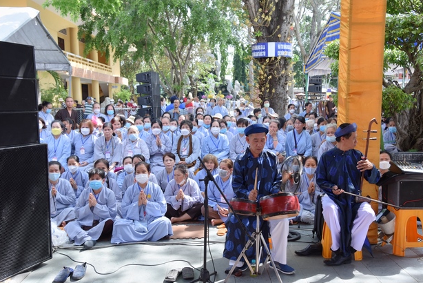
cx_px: 215
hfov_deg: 53.1
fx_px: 423
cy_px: 143
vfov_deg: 36.9
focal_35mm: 36
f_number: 5
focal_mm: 34
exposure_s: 1/125
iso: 125
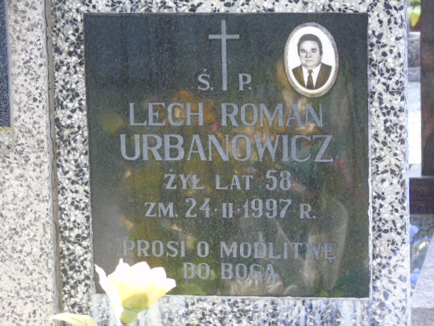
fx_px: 2332
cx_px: 217
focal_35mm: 186
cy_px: 163
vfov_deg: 8.0
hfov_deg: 10.6
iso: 400
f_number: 5
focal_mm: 33
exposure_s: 1/125
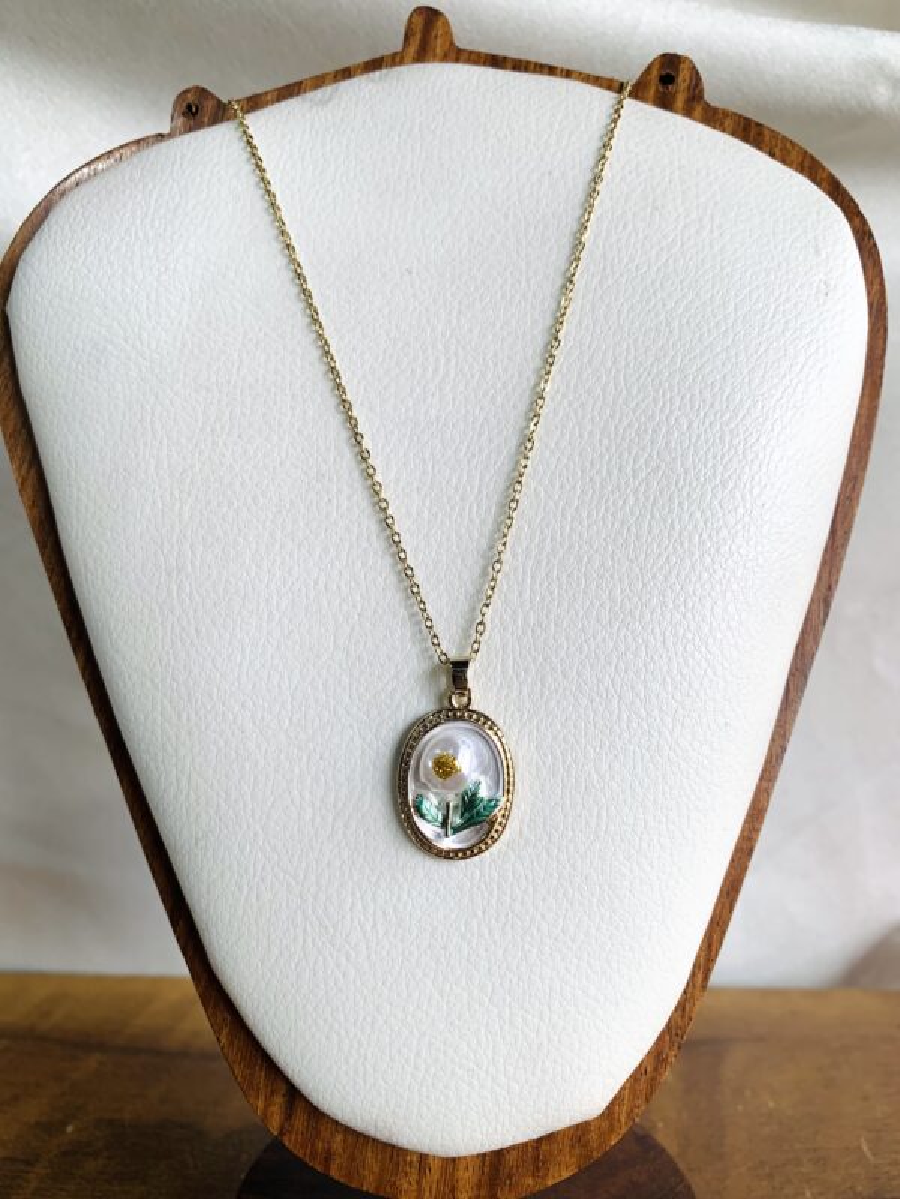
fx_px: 901
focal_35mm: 26
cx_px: 450
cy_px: 600
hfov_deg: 53.1
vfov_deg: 67.3
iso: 25
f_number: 1.8
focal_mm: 4.25
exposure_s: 1/100
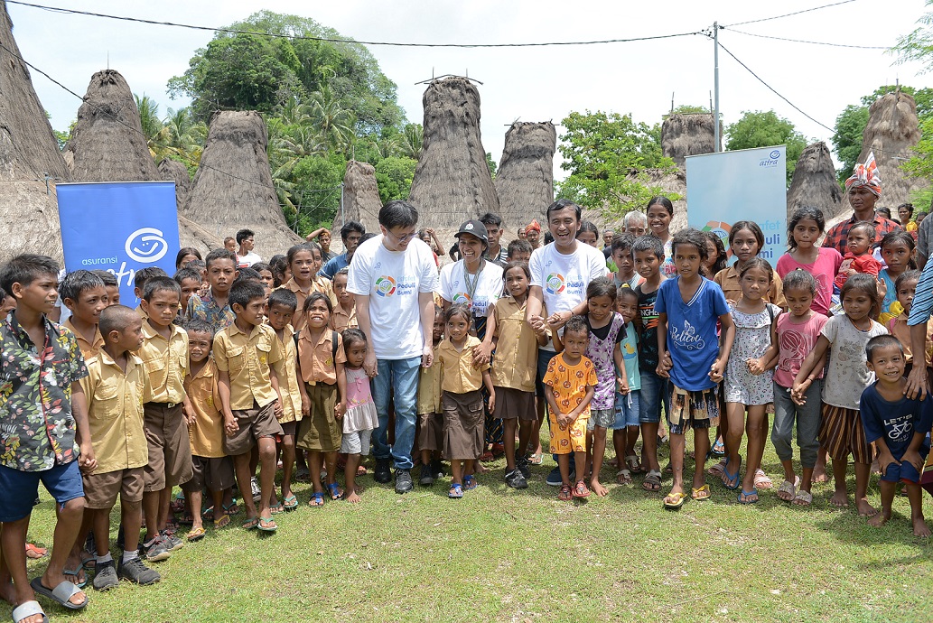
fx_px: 752
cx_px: 466
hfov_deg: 63.6
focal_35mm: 29
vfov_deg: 45.0
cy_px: 312
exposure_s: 1/320
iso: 125
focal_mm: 29
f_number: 5.6
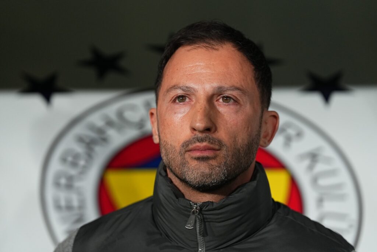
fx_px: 1749
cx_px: 188
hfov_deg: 12.3
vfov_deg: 8.2
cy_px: 126
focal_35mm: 167
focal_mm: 167
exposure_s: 1/1250
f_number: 3.2
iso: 2500
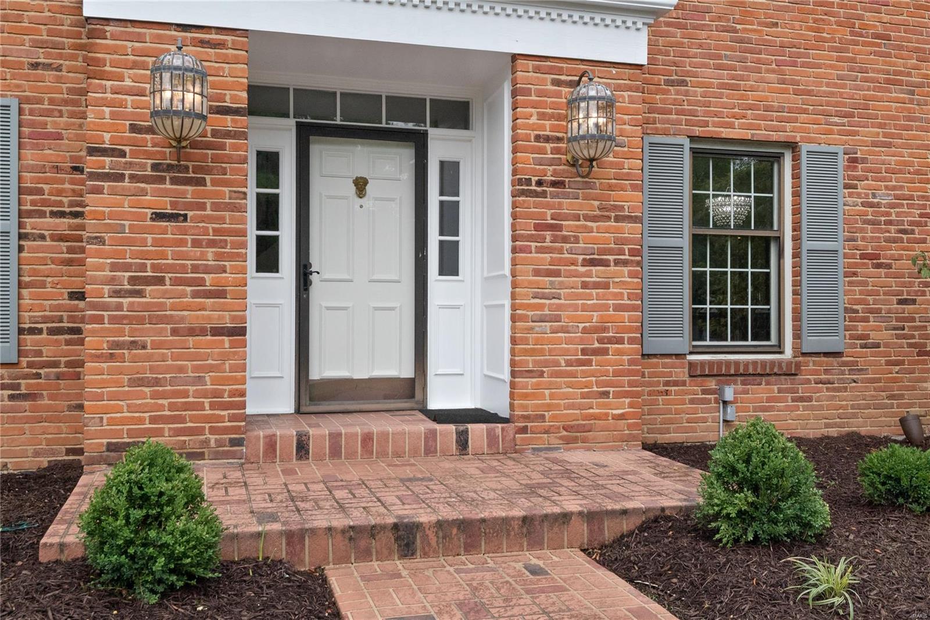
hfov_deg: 53.1
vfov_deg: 36.9
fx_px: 930
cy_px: 310
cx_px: 465
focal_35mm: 36
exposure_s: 1/800
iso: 400
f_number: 7.1
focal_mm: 18
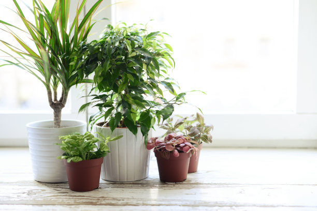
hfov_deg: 39.6
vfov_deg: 27.0
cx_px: 158
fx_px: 440
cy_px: 106
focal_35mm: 50
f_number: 3.2
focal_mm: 50
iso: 320
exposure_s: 1/125
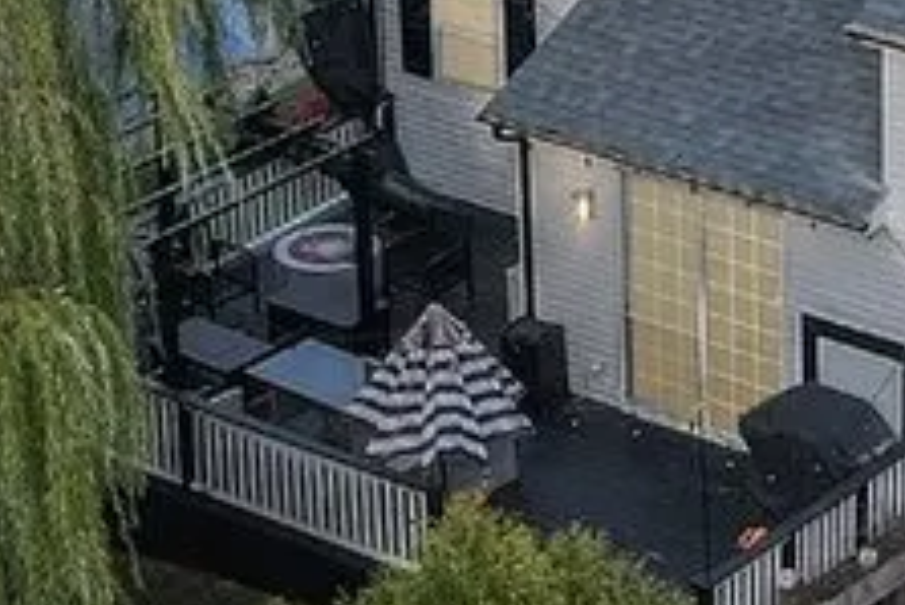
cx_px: 986
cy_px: 102
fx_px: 4025
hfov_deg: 12.6
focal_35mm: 160
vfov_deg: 8.6
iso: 100
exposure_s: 1/200
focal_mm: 8.38
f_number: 2.8
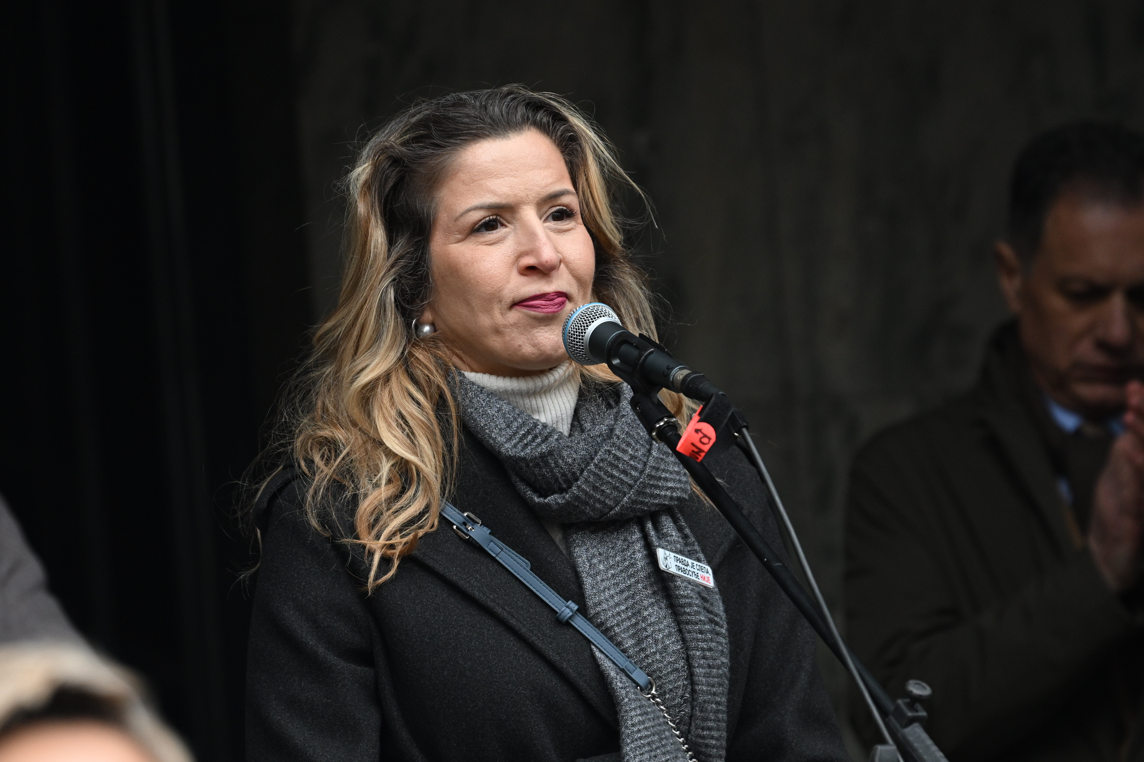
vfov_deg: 4.6
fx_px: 9533
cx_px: 572
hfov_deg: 6.9
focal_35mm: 300
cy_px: 381
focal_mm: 200
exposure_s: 1/500
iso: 1000
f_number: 4
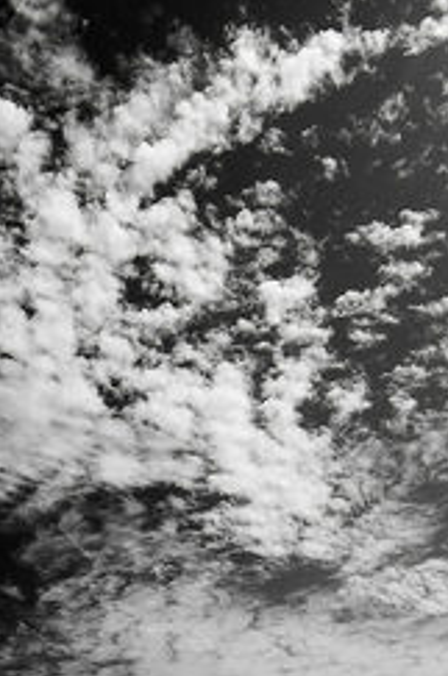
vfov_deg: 43.6
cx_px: 35
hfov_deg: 33.7
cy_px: 693
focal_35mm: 37
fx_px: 694
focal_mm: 10
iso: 100
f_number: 6.3
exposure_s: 1/320
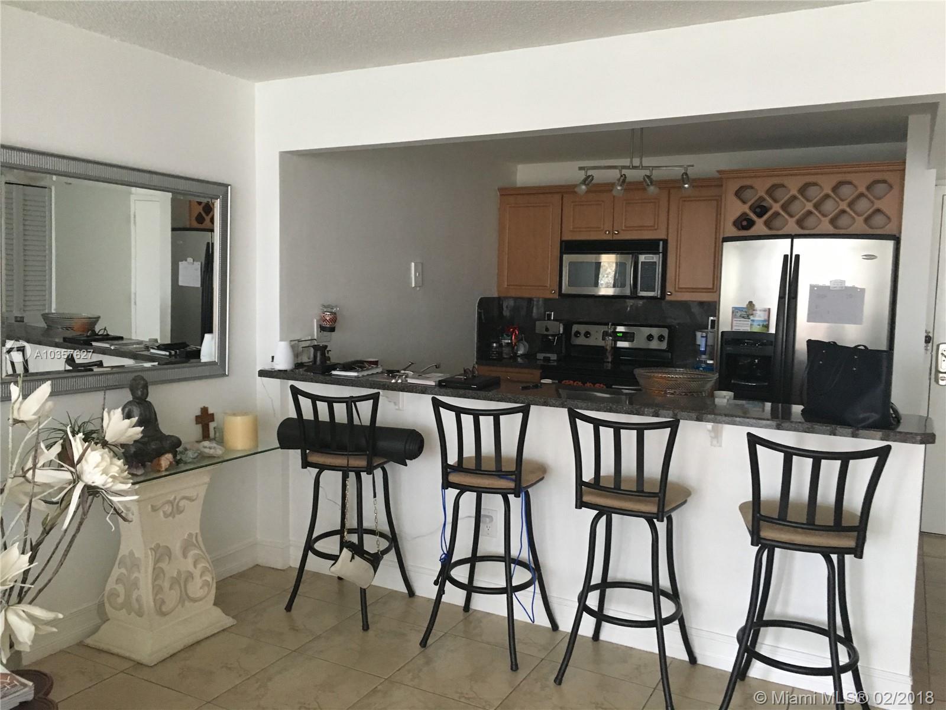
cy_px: 355
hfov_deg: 61.7
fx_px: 793
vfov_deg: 48.2
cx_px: 473
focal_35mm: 29
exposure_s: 1/24
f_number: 2.2
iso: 200
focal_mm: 4.15
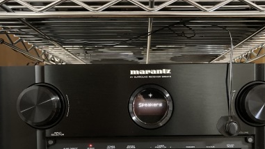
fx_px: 281
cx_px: 146
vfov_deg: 29.0
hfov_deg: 50.4
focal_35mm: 40
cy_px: 119
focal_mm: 3.99
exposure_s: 1/21
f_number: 1.8
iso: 640
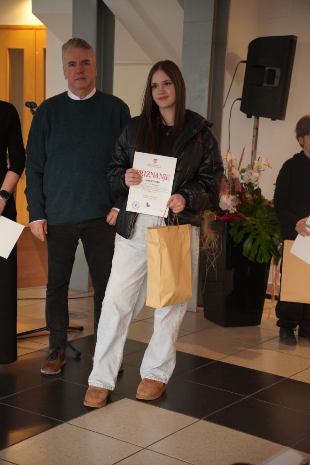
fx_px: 808
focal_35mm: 63
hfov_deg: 21.7
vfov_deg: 32.1
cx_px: 155
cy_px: 232
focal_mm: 41.7
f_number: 3.5
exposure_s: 1/125
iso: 2000
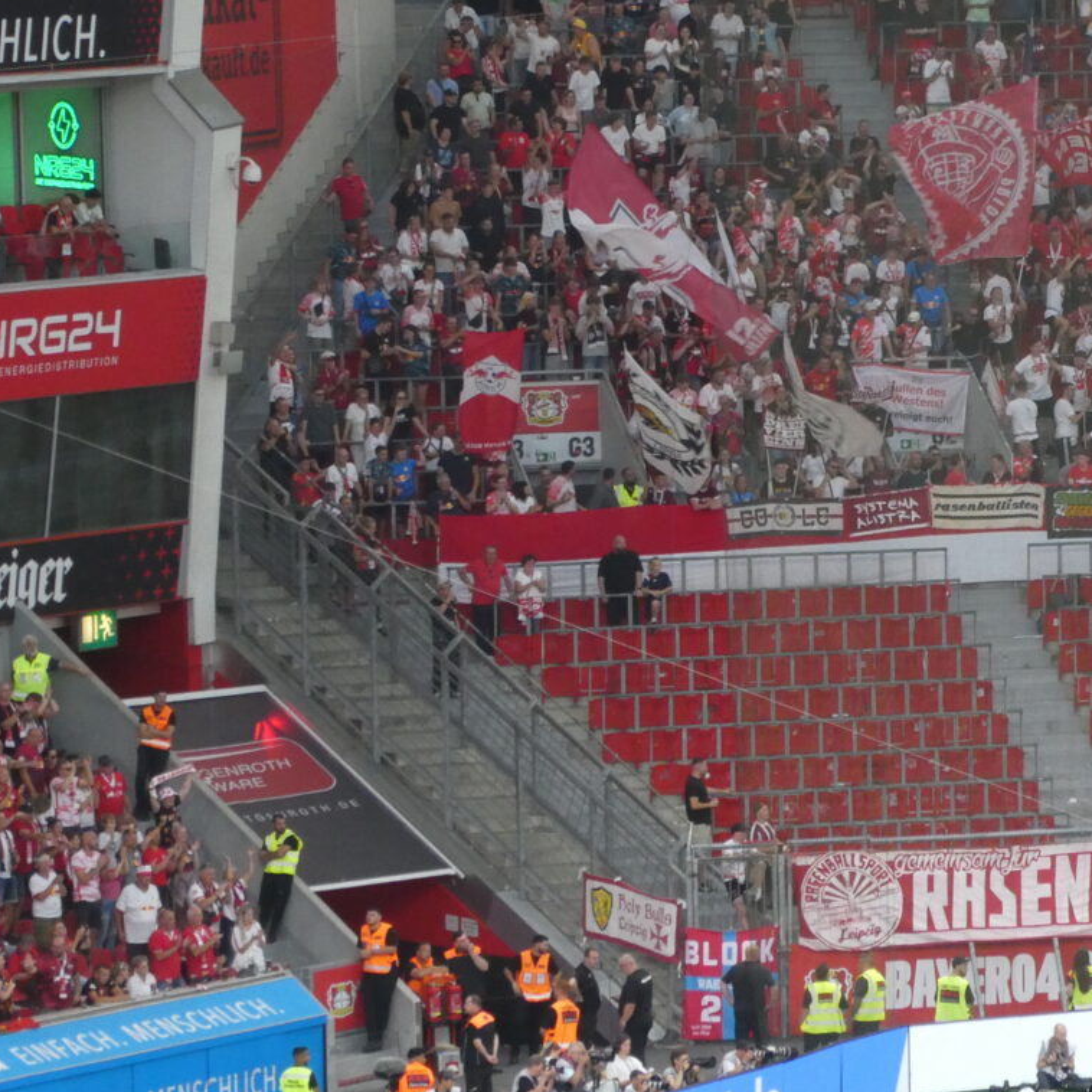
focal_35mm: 252
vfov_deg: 6.9
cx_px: 977
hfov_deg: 6.9
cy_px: 519
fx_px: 8994
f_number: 5.3
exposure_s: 1/80
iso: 400
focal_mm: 24.2
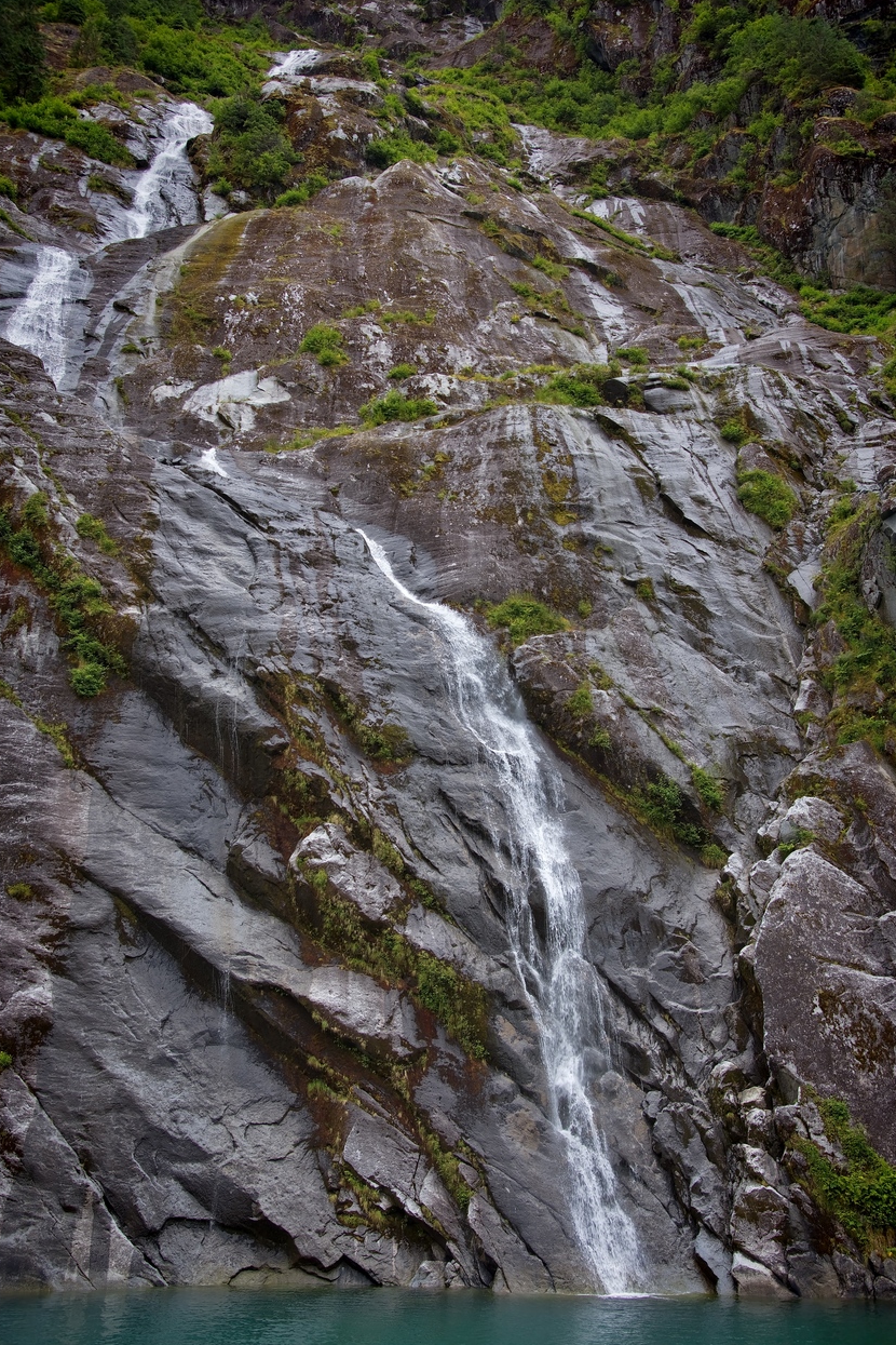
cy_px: 669
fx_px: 1344
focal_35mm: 36
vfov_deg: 53.1
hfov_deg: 36.9
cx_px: 445
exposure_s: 1/125
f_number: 5.6
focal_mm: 35
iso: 100
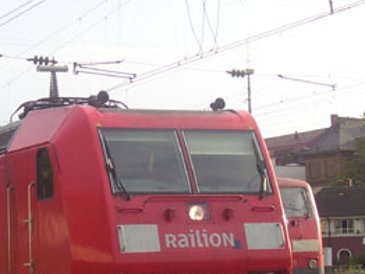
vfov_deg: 14.4
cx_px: 95
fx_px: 1087
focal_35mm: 103
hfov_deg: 18.9
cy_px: 185
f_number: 3
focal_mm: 7
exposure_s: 1/750
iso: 80
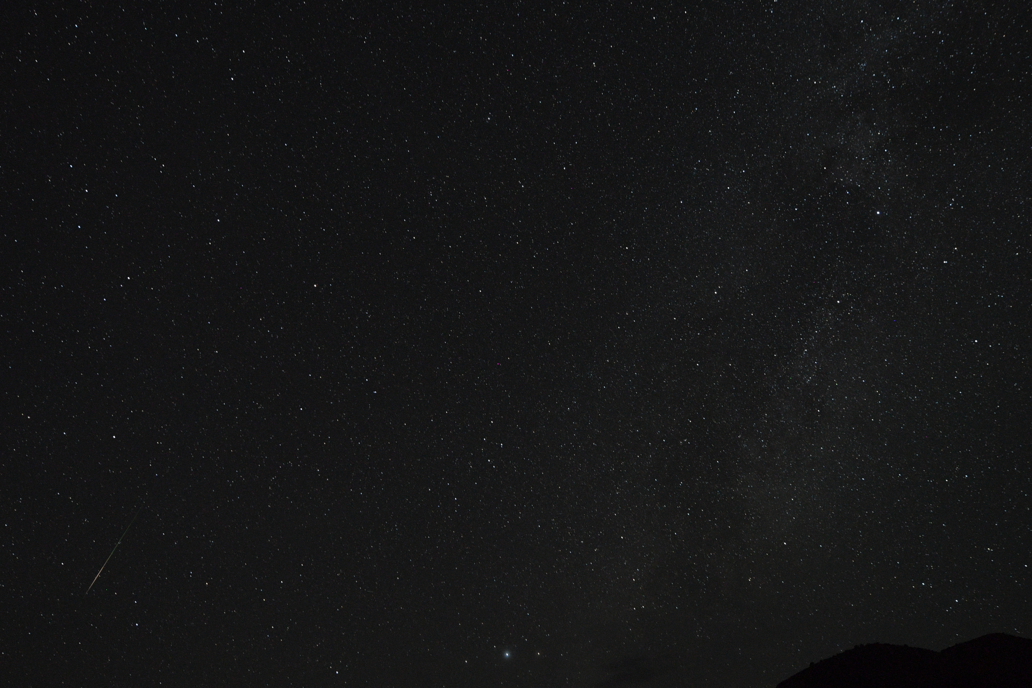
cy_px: 344
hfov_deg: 65.5
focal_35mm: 28
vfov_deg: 46.4
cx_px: 516
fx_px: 803
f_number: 2.8
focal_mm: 14
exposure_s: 20
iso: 1600
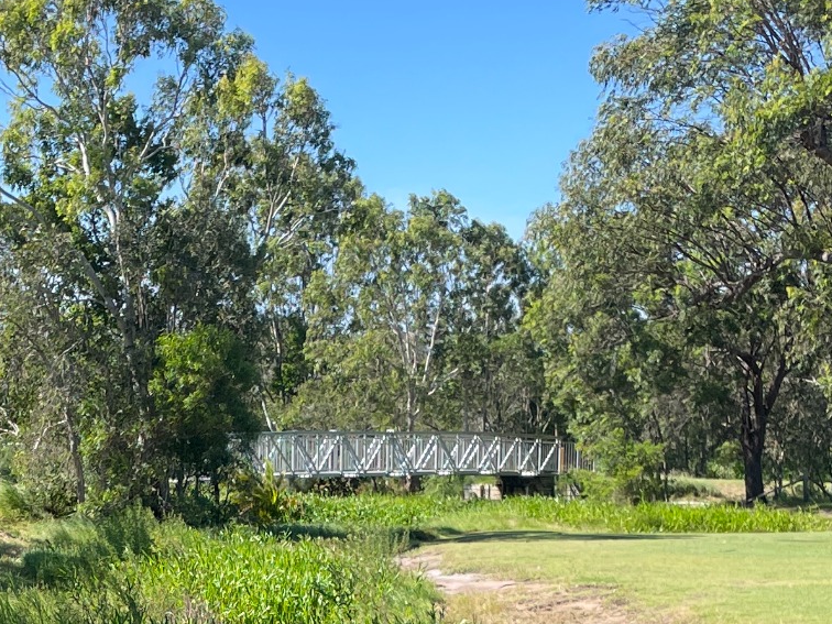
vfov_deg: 16.0
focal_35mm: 88
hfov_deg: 22.0
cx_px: 183
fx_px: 2115
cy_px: 800
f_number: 1.6
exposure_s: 1/1289
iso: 32
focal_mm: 4.2
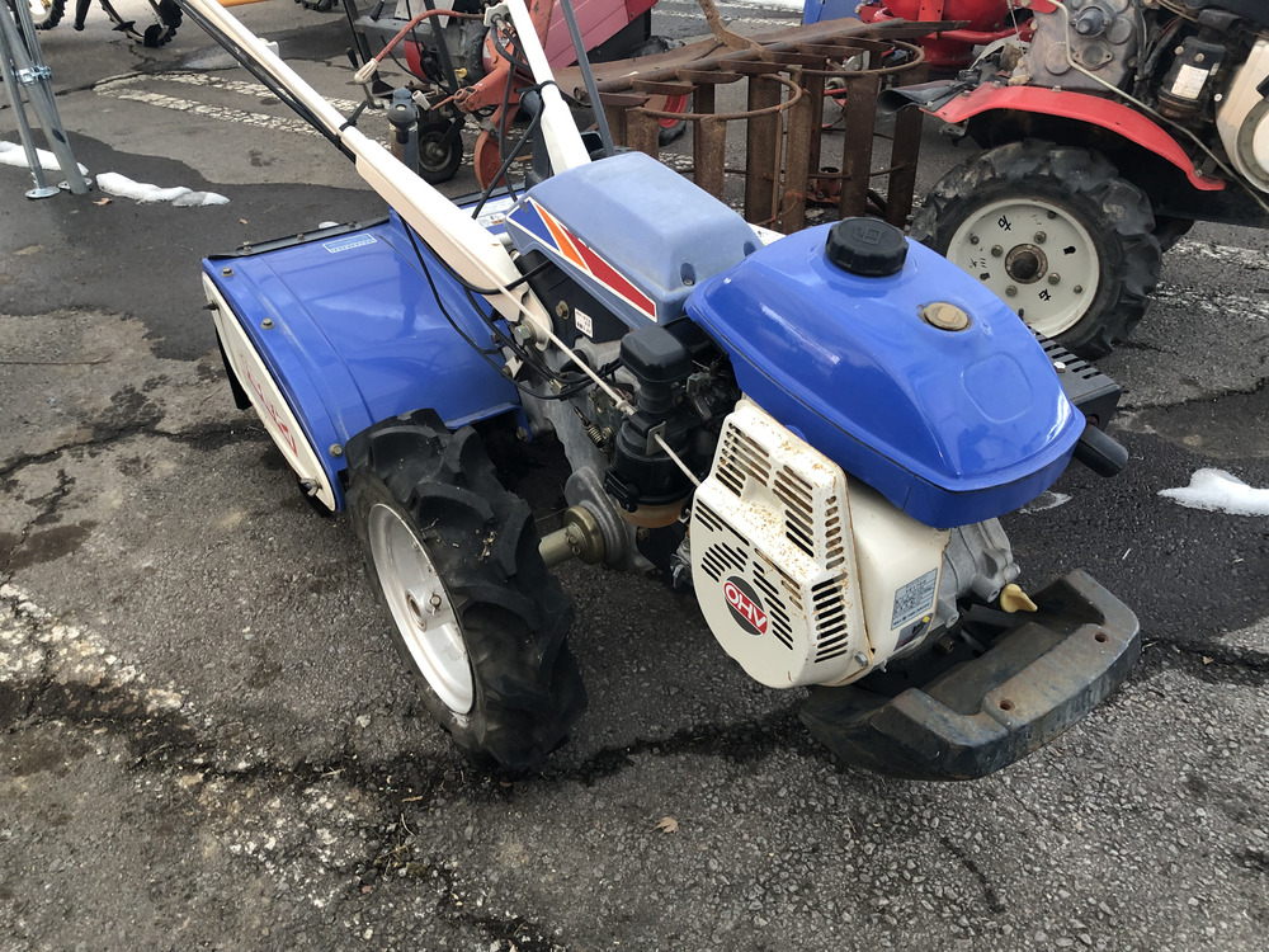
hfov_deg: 63.4
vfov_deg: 49.7
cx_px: 634
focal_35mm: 28
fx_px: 1026
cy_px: 476
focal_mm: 4
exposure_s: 1/15
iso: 50
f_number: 1.8
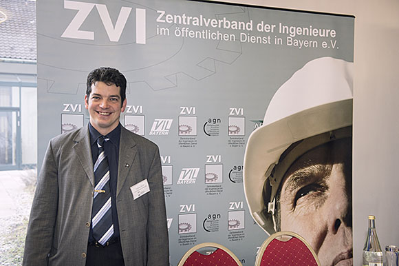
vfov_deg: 30.5
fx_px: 487
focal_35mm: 44
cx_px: 200
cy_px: 133
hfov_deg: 44.5
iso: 1600
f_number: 4.5
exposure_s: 1/160
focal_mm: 44
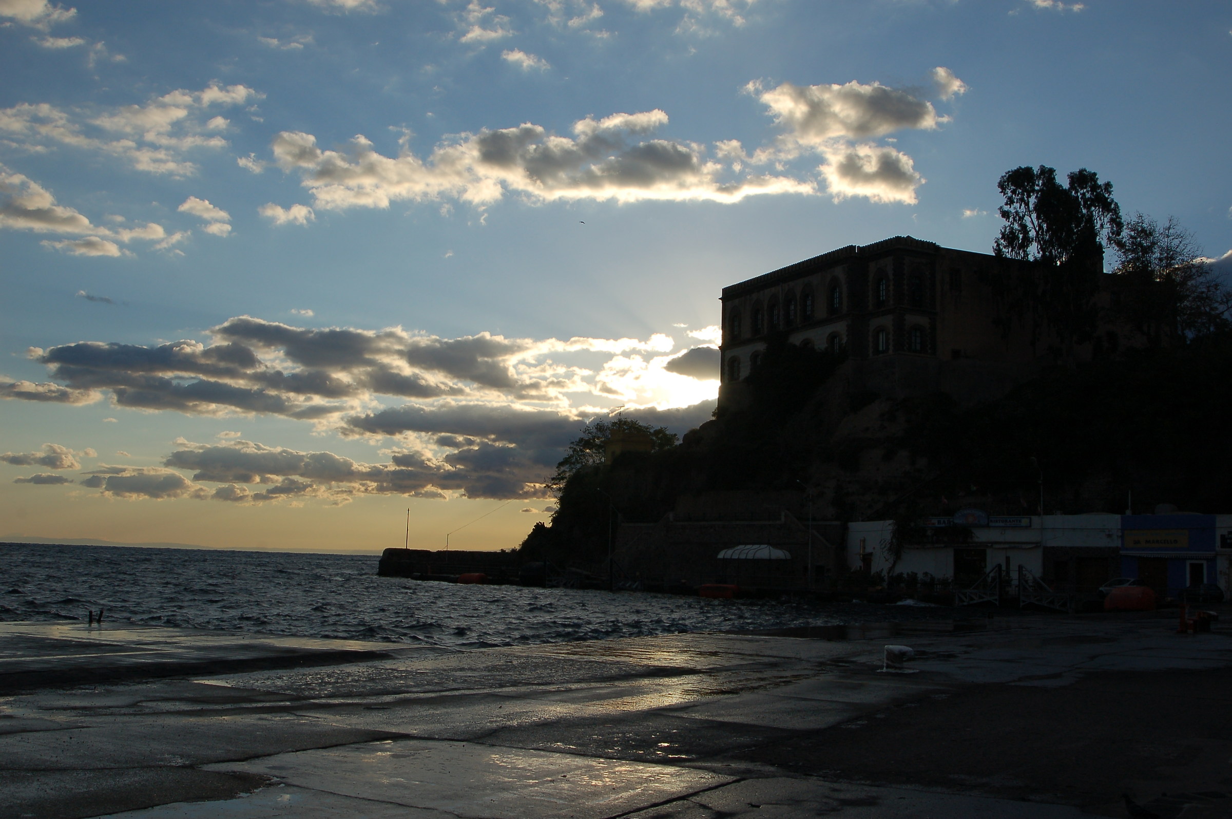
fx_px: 1231
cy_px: 410
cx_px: 616
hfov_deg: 53.2
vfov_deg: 36.8
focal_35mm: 36
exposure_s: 1/640
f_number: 11
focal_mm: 24
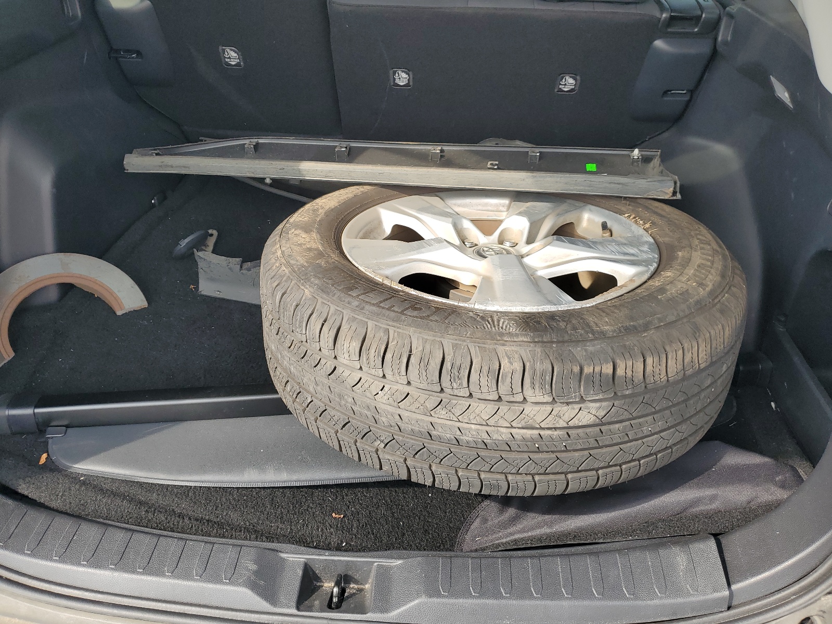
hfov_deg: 67.3
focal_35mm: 26
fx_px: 625
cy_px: 312
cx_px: 416
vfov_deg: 53.1
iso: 50
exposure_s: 1/625
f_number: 1.5
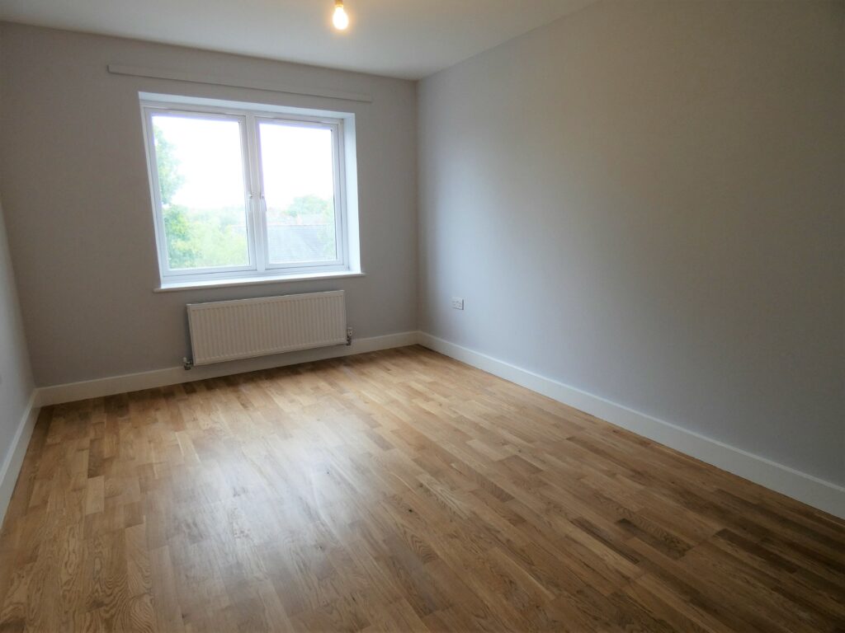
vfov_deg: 66.0
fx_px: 488
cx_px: 422
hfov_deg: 81.7
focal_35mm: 20
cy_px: 316
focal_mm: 3.6
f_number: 2.8
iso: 100
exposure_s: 1/60
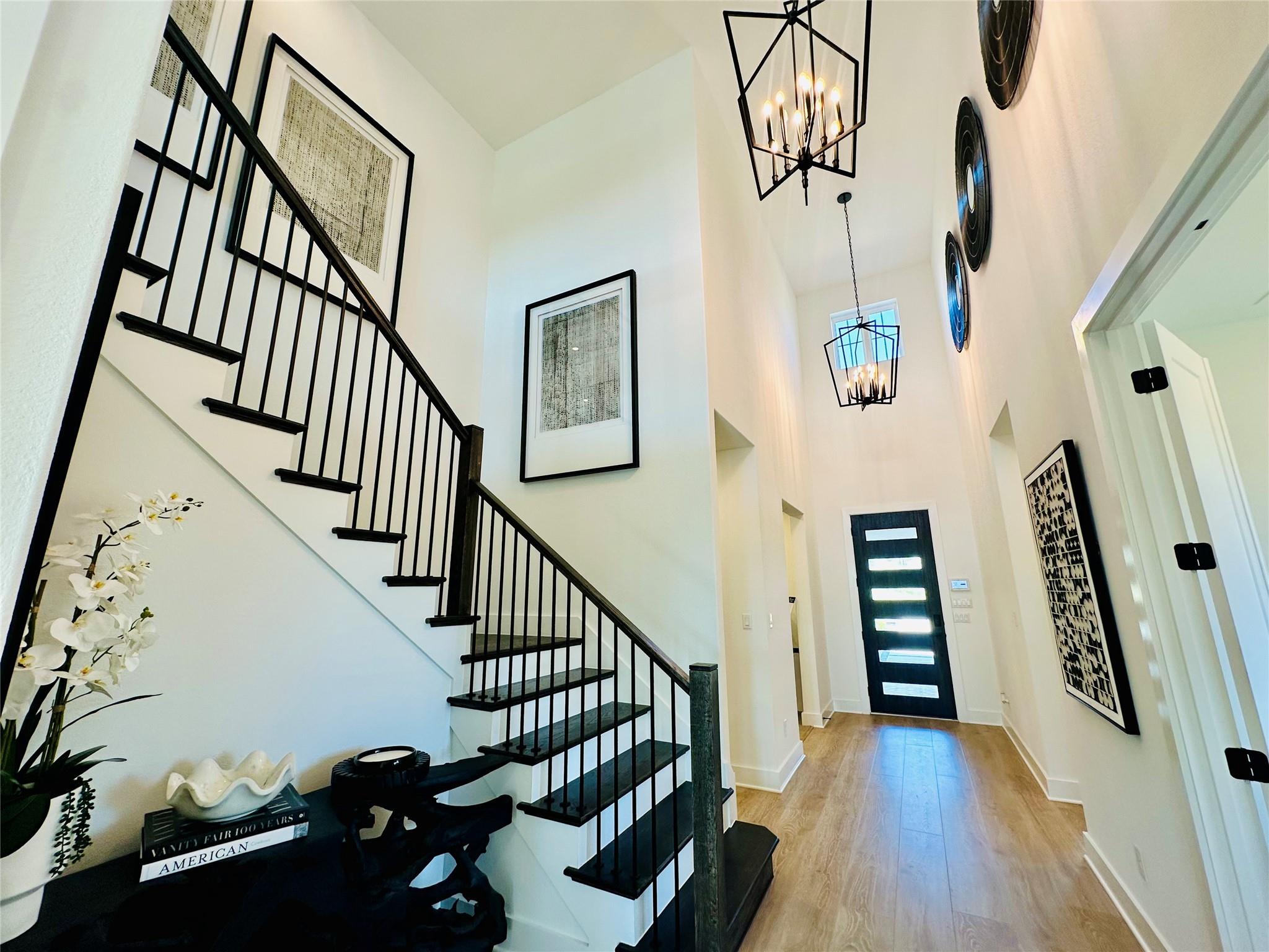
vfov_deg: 85.7
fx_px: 513
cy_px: 476
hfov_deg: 102.1
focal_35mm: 14
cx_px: 634
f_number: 2.2
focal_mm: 2.22
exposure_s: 1/120
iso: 100
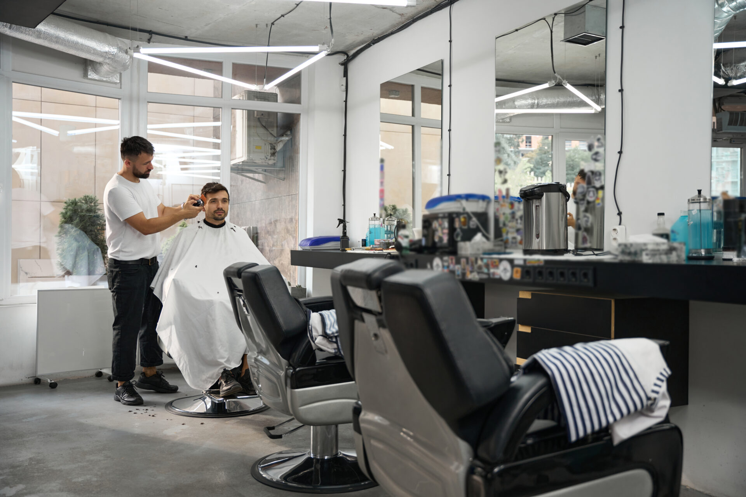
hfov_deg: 55.7
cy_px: 248
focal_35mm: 34
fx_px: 707
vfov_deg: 38.8
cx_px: 373
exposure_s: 1/250
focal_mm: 34.1
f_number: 3.2
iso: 500
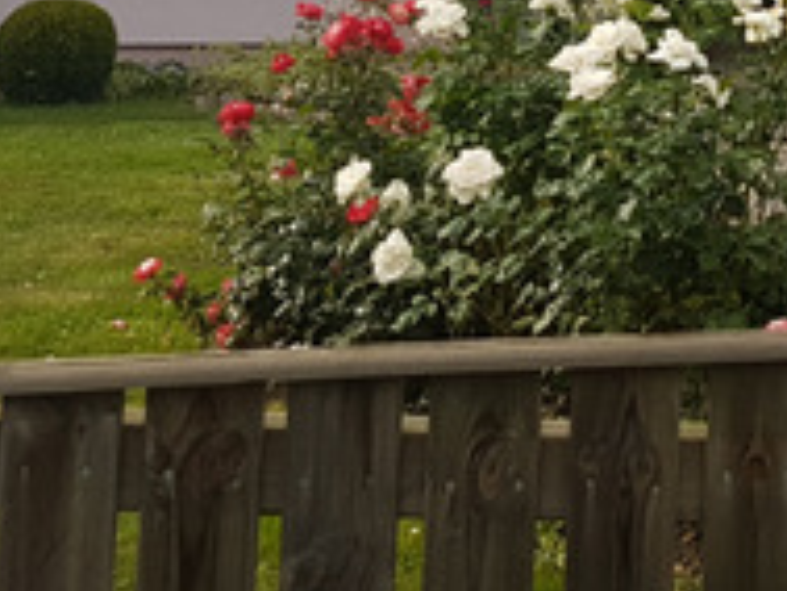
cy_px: -400
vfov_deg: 15.0
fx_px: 2002
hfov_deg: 20.2
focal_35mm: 88
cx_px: 1045
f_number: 1.7
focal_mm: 4.2
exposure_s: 1/998
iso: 40
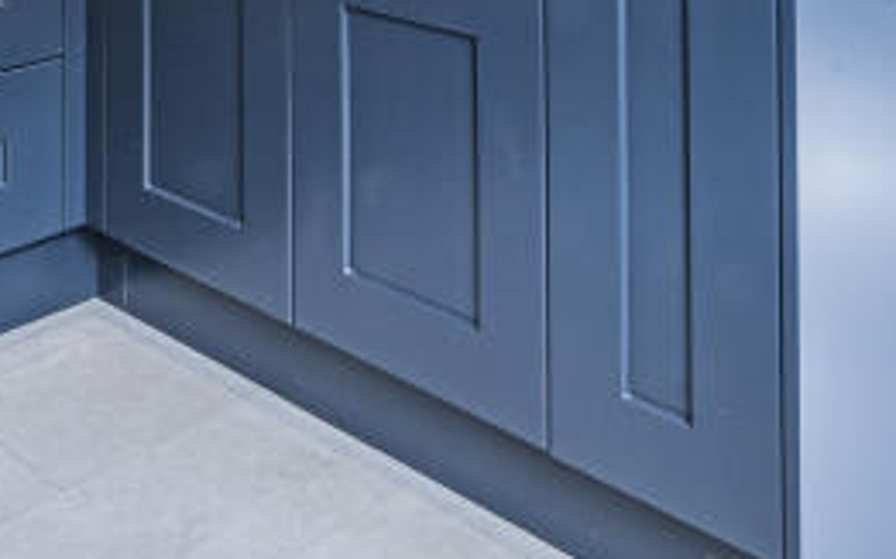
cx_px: 388
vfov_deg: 19.3
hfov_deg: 36.2
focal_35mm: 56
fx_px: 1367
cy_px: -346
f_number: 16
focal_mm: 14
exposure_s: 1/4
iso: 200
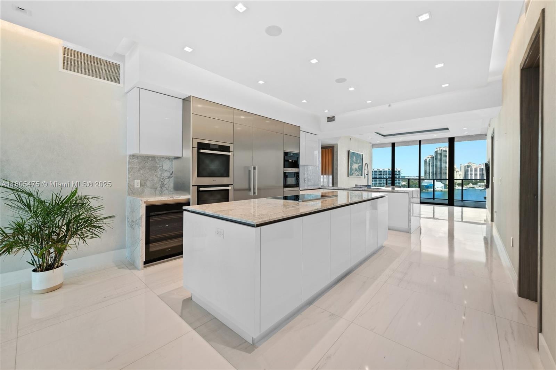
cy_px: 185
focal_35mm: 14
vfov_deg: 81.1
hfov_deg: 104.3
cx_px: 278
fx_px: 216
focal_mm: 14
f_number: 8
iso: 200
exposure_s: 1/13
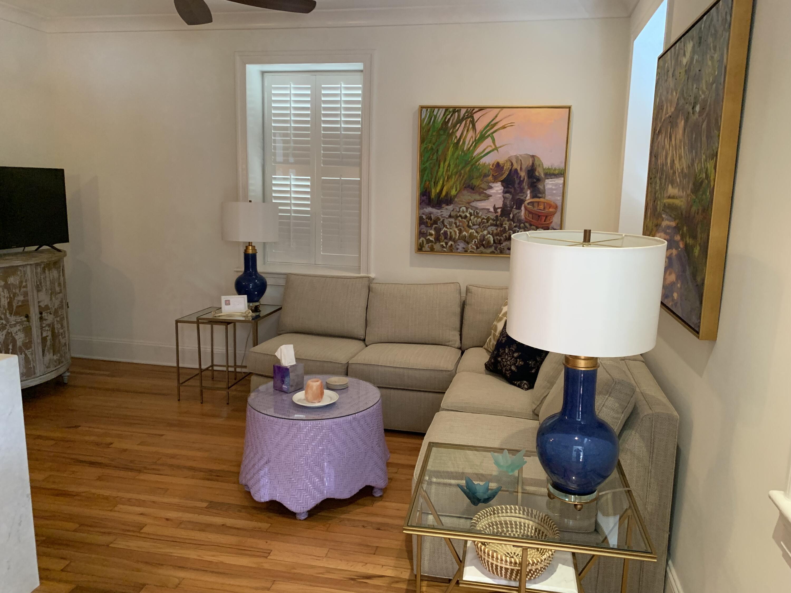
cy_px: 296
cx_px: 396
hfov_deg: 67.3
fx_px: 594
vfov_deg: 53.1
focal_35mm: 26
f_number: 1.8
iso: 250
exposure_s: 1/60
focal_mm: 4.25
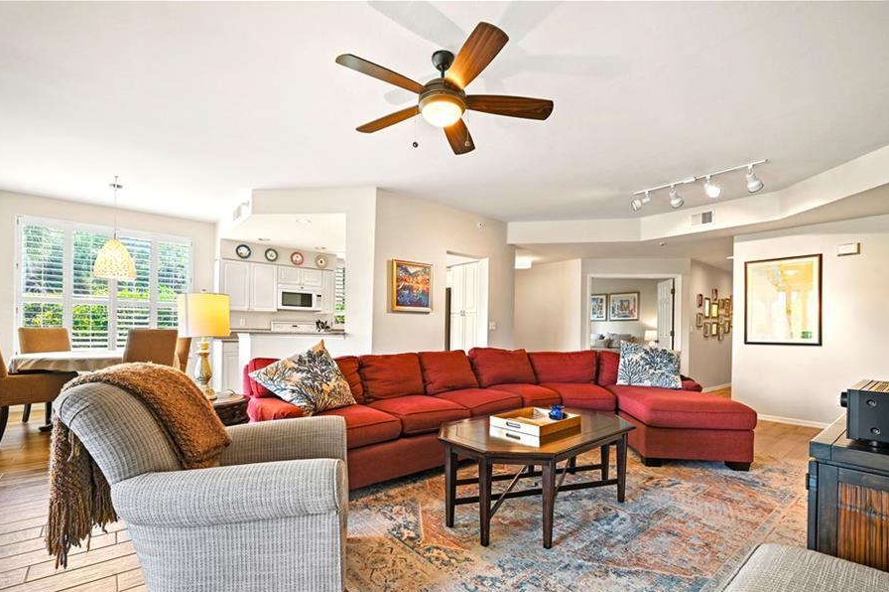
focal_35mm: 16
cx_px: 439
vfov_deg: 73.3
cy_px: 337
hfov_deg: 96.8
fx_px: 395
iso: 100
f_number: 8
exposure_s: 1
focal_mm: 14
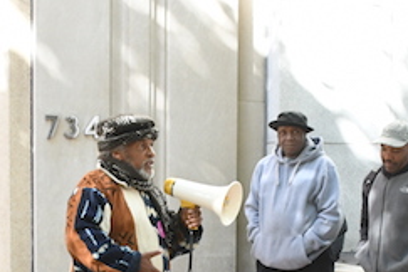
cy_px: 268
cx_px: 191
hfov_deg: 22.9
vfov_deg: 15.1
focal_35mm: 89
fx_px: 1009
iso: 800
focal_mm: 18
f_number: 6.3
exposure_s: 1/200
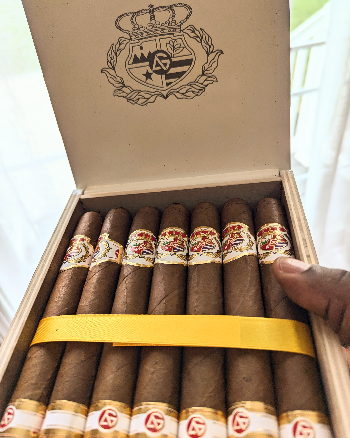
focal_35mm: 25
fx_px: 324
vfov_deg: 68.1
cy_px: 212
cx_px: 175
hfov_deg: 56.8
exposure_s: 1/264
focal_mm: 6.81
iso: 45
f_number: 1.85
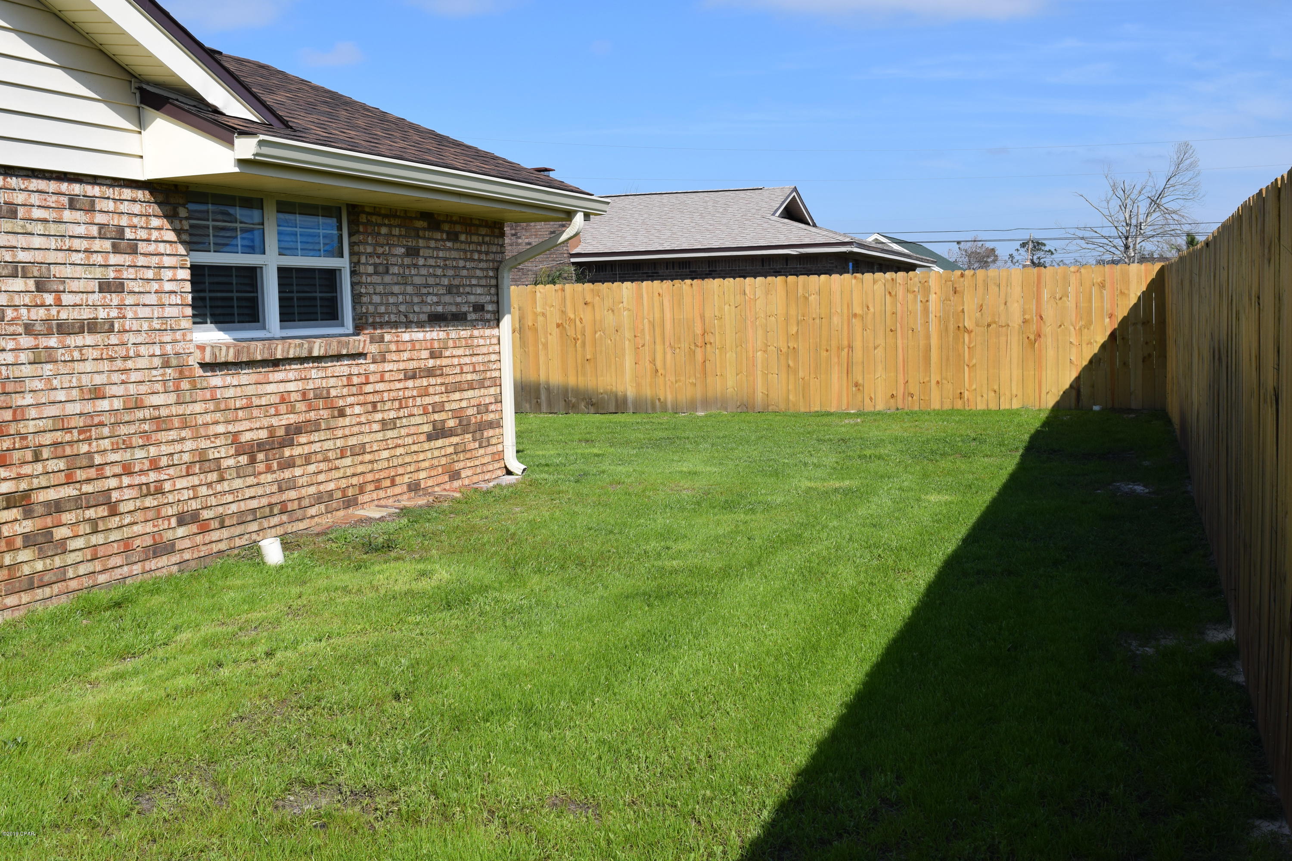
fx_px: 1453
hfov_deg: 47.9
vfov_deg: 33.0
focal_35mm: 40
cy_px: 430
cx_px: 646
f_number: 10
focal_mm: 27
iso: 200
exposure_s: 1/400
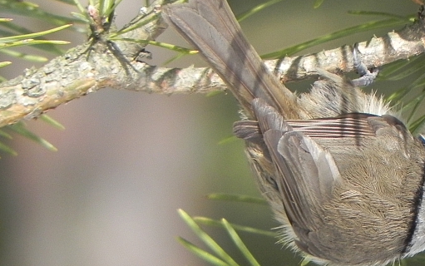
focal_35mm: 1439
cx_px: 354
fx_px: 16677
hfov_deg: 1.5
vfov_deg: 0.9
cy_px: 239
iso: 210
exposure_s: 1/500
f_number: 5
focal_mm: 120
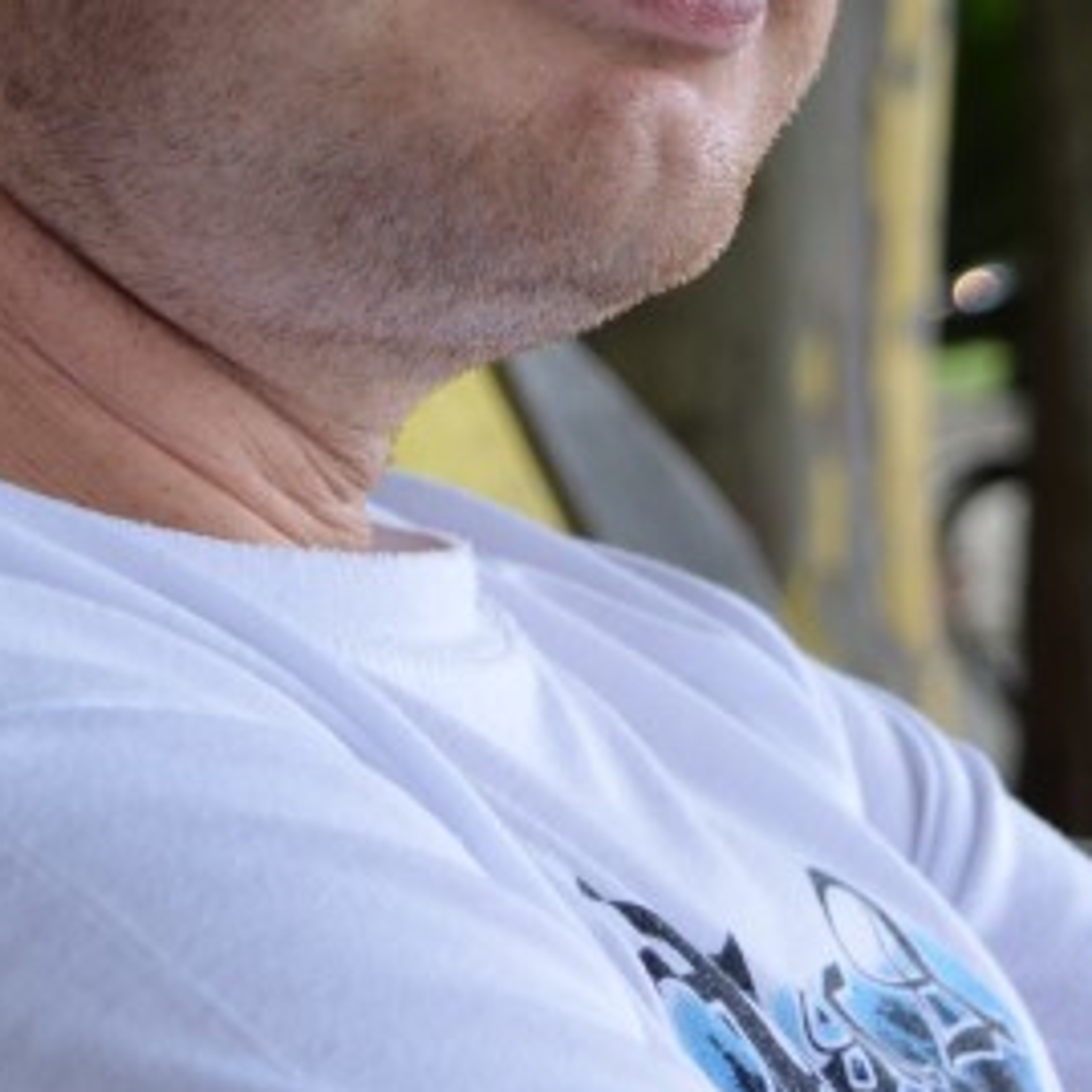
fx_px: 6567
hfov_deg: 9.5
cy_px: -177
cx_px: 625
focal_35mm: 184
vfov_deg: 9.4
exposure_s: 1/125
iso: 220
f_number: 5.6
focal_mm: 38
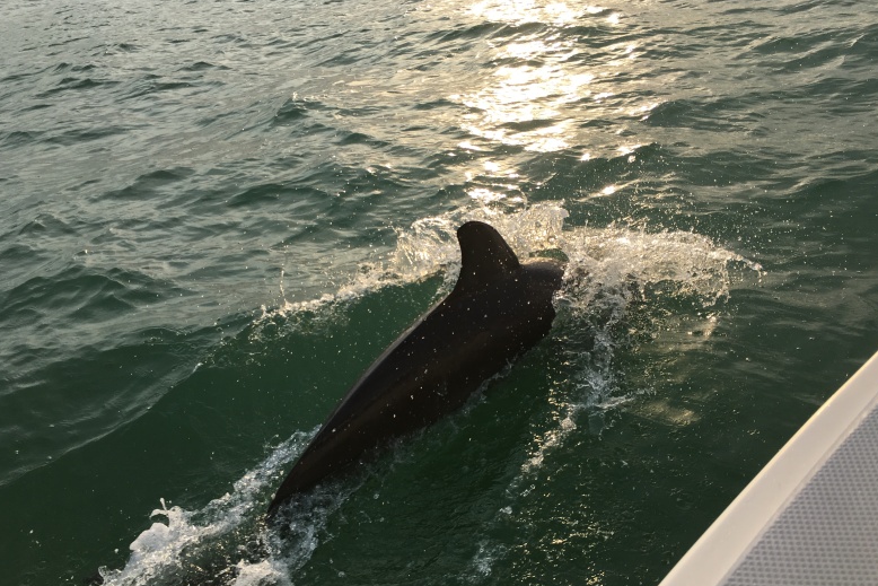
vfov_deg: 42.3
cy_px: 321
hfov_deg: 60.3
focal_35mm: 31
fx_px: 756
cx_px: 442
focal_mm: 4.15
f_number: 2.2
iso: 25
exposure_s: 1/1026
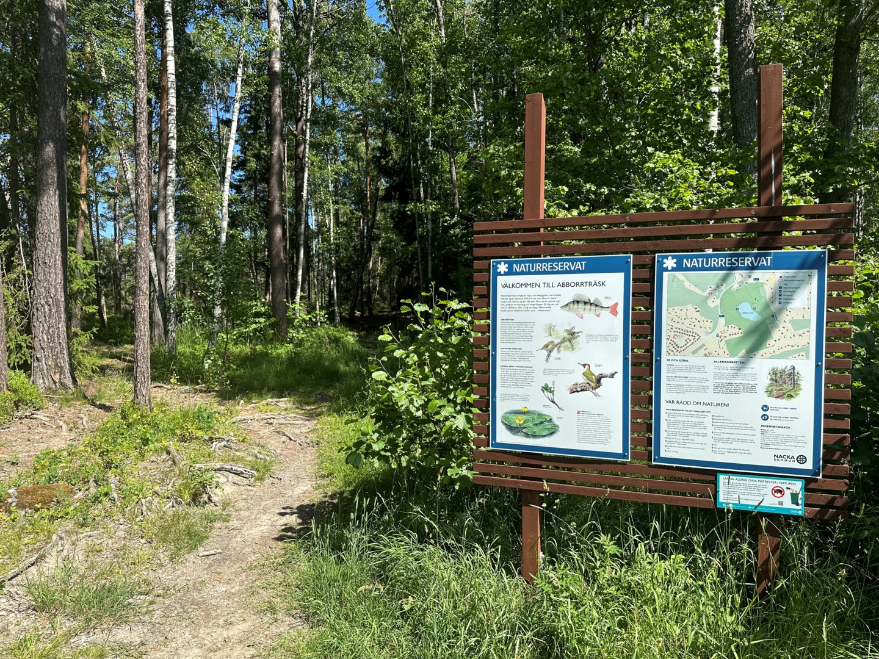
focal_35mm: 24
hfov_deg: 71.6
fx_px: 609
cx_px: 440
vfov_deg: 56.8
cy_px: 330
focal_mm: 6.86
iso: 80
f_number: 1.78
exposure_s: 1/2353
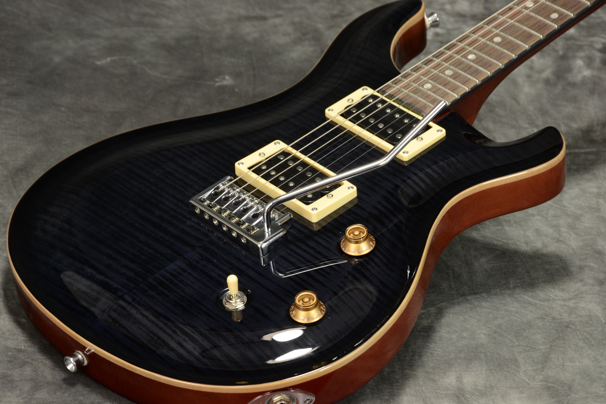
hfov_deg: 14.0
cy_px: 202
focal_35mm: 147
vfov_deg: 9.3
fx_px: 2474
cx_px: 303
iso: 400
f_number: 10
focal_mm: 98
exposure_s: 1/5
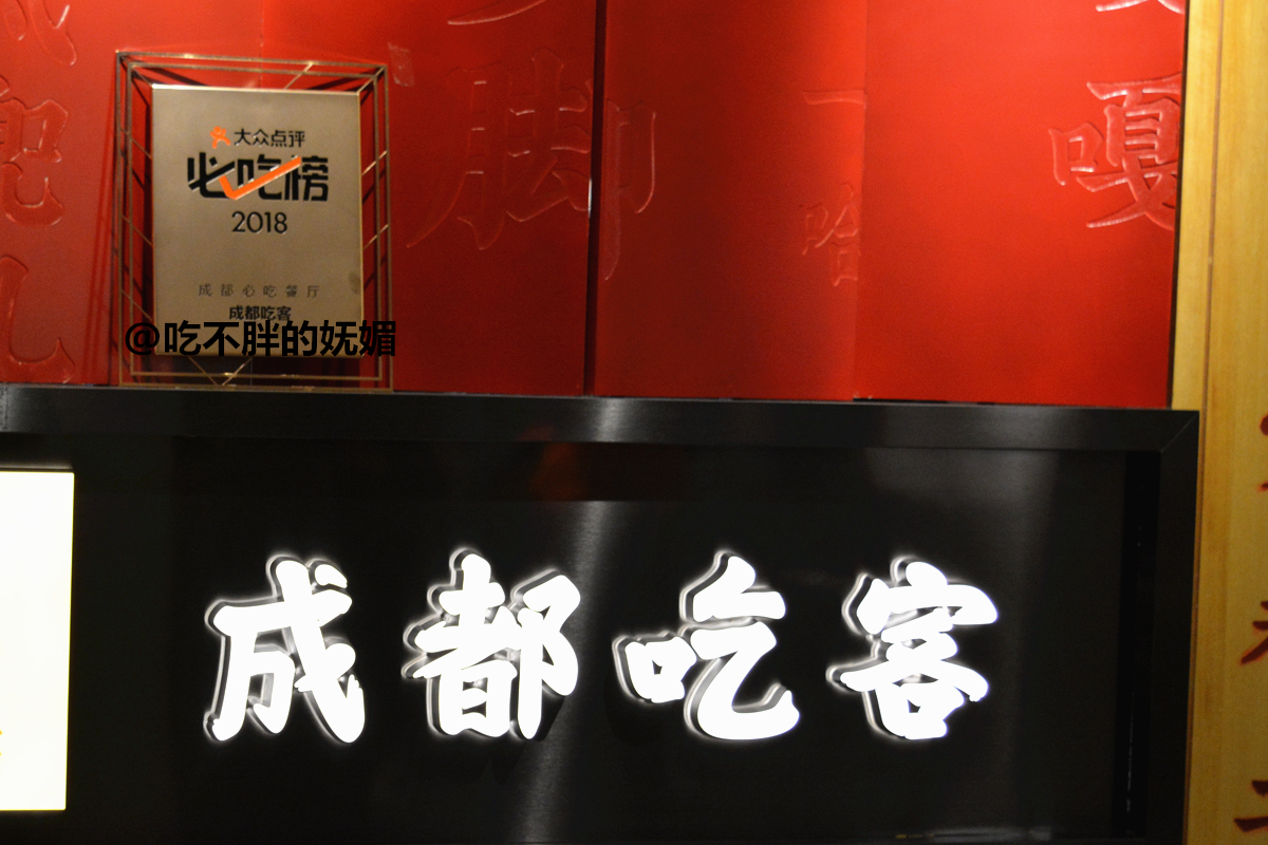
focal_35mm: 85
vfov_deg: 16.1
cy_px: 506
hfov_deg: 23.7
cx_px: 353
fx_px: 2994
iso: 800
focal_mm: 34
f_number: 4.5
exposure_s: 1/60
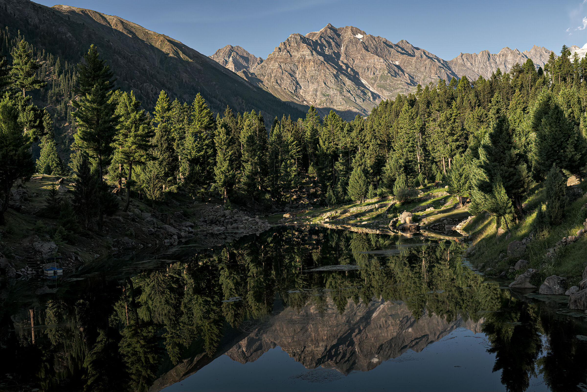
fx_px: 652
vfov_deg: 33.4
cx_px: 294
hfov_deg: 48.5
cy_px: 196
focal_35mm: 40
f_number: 10
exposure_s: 1/80
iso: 100
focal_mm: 40
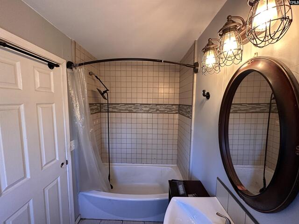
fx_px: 121
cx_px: 150
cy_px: 112
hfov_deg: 102.1
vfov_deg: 85.7
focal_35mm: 14
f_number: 2.2
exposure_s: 1/60
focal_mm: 2.22
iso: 400
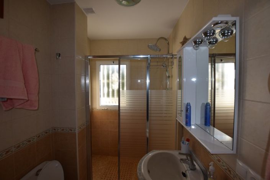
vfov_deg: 77.3
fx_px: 112
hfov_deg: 100.4
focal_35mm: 15
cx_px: 135
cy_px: 90
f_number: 5.6
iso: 160
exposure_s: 1/125
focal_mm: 10
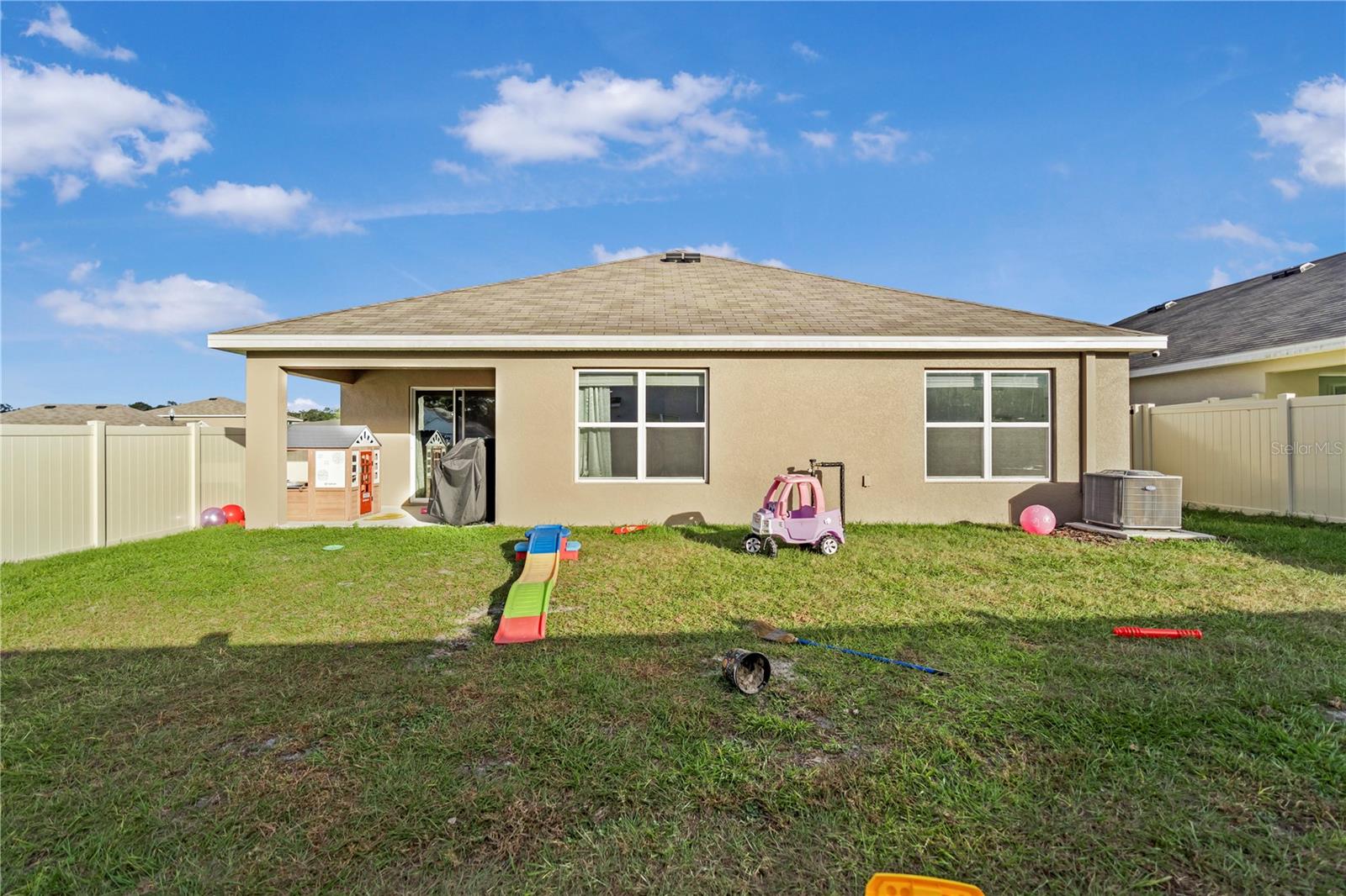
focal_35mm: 16
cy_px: 448
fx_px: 598
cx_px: 673
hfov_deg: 96.7
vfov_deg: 73.7
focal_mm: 16
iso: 400
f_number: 2.8
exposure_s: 1/800
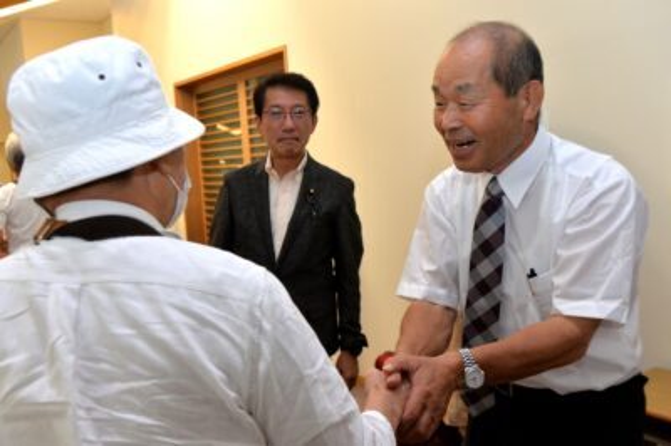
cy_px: 223
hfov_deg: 58.8
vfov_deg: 41.0
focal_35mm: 32
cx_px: 336
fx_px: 596
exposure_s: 1/250
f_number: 5.6
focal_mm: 32
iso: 2000
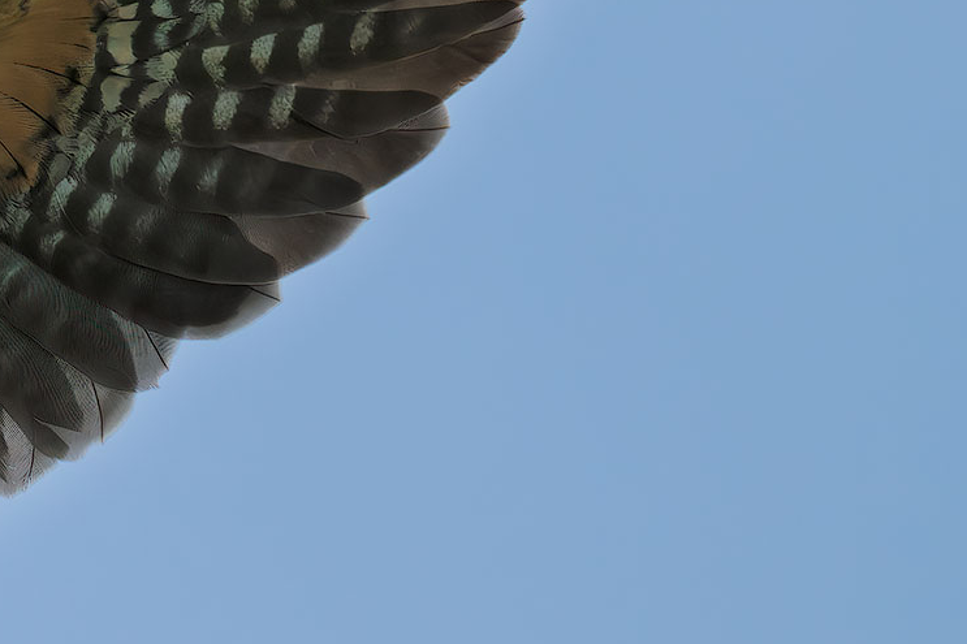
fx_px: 69416
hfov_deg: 0.8
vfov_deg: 0.5
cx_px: -591
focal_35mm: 2585
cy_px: 463
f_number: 7.1
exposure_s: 1/3200
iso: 450
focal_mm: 800
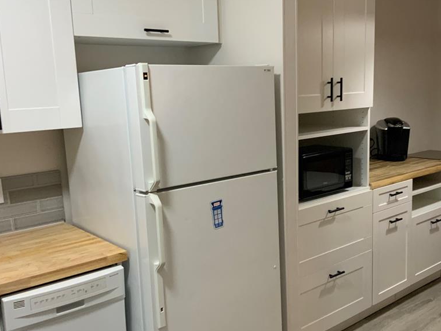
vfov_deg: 36.8
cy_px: 173
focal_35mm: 39
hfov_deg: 47.8
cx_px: 238
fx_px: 497
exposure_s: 1/60
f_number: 1.8
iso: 125
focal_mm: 3
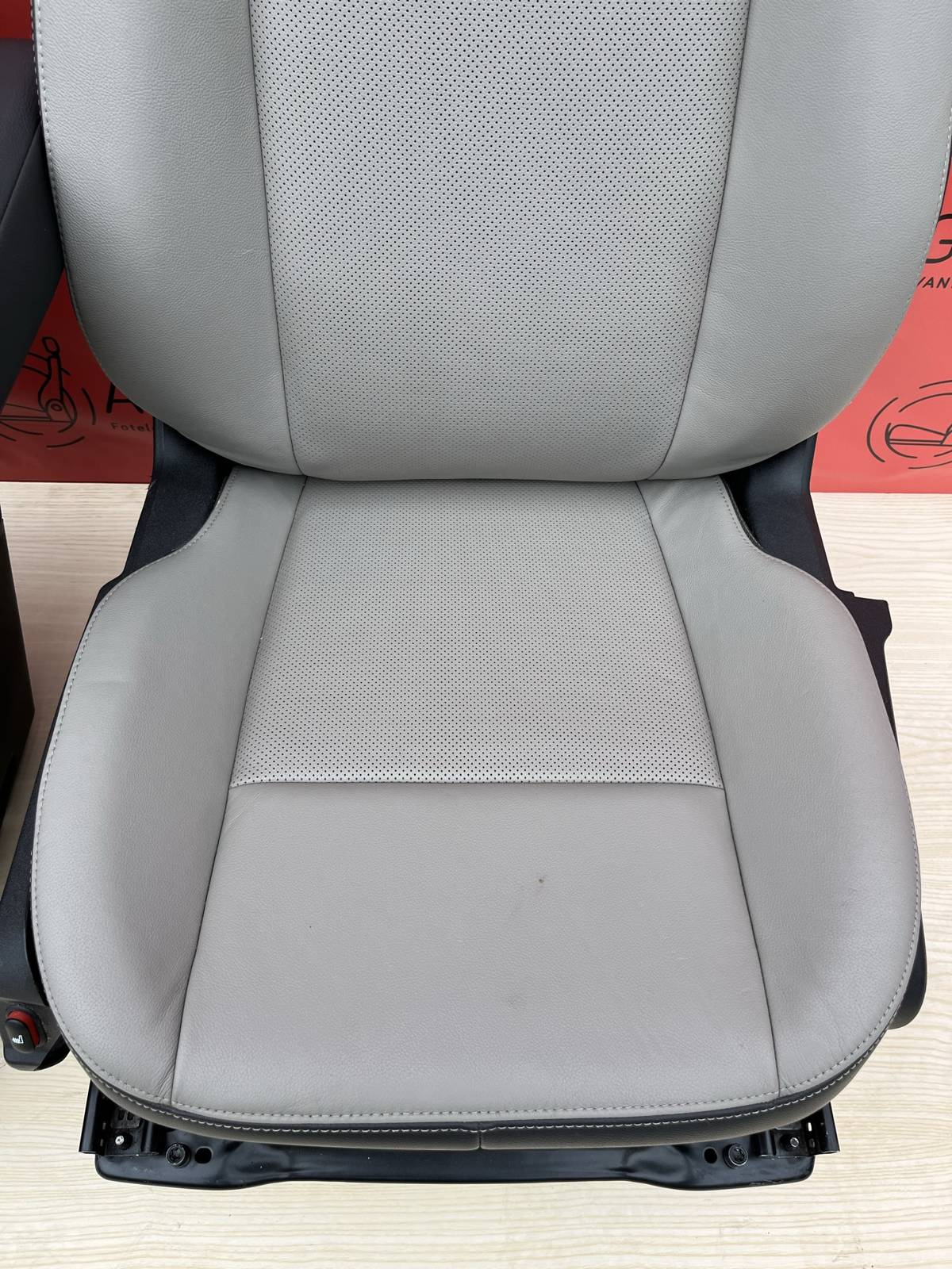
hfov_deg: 53.1
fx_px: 953
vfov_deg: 67.3
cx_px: 476
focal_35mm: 26
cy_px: 634
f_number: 1.6
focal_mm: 5.1
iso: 50
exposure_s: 1/1075
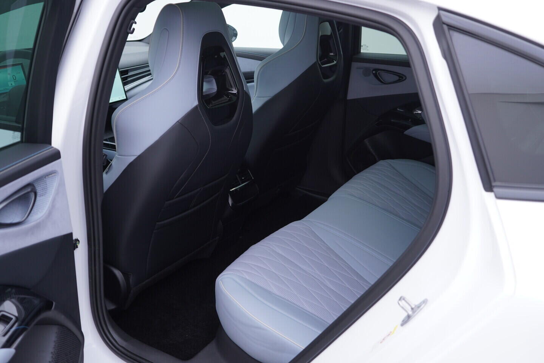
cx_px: 272
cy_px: 182
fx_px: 544
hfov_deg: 53.1
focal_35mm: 36
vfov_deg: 36.9
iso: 125
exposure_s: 1/50
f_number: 3.2
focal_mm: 24
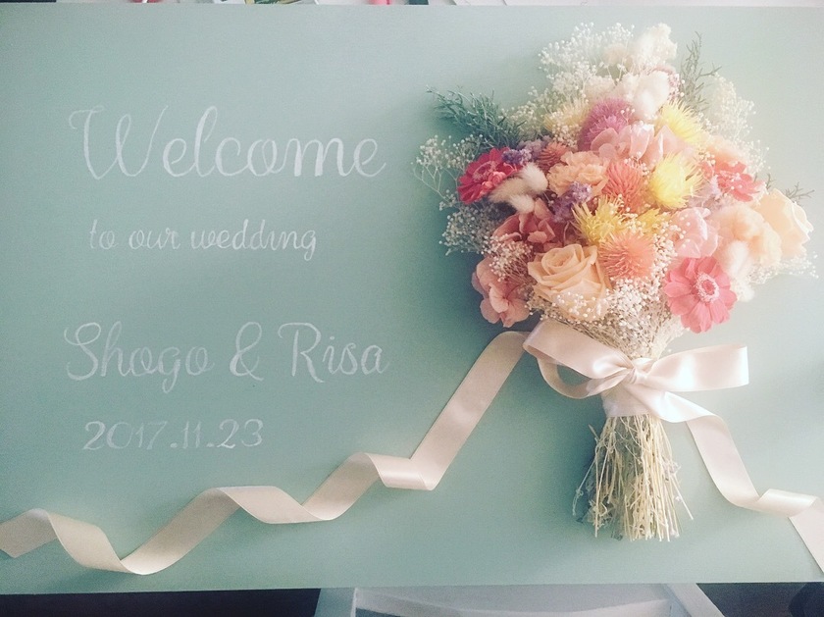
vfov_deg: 48.2
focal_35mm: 29
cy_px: 308
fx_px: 690
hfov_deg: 61.7
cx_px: 412
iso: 200
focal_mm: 4.15
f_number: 2.2
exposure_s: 1/20
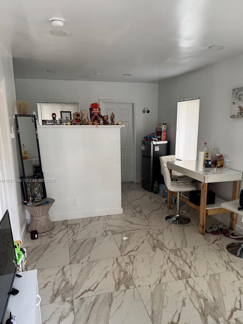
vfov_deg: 65.1
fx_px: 253
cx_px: 136
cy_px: 181
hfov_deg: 51.2
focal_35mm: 27
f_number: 1.78
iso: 200
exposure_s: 1/121
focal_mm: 6.76
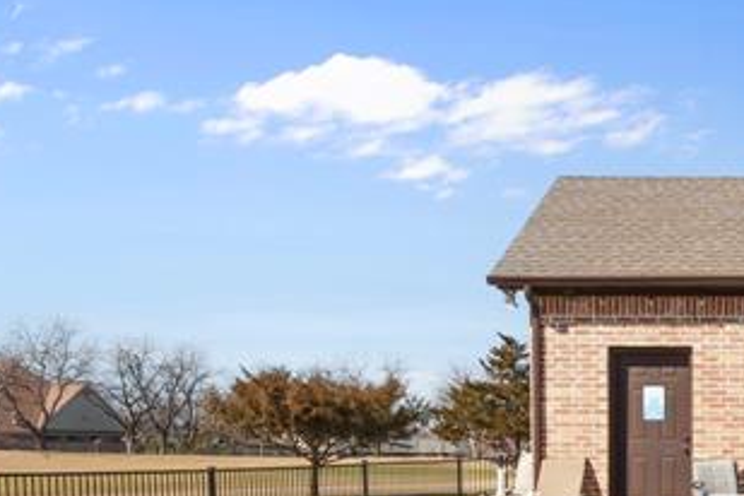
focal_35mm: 53
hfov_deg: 31.5
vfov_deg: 24.3
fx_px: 1095
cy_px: 498
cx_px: 891
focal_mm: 16
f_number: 9
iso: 160
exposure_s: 1/500
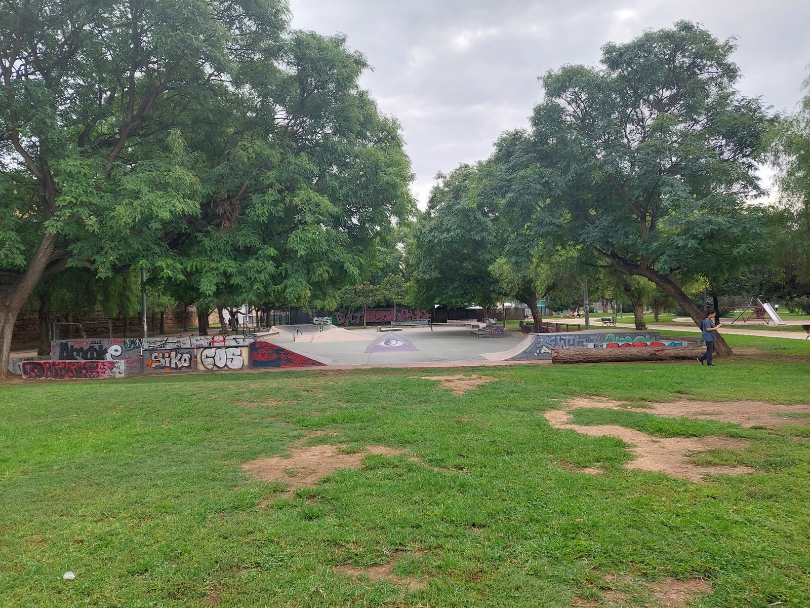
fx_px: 585
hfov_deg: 69.4
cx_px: 405
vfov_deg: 54.9
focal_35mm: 25
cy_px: 304
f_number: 1.8
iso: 40
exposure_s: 1/268
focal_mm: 5.23
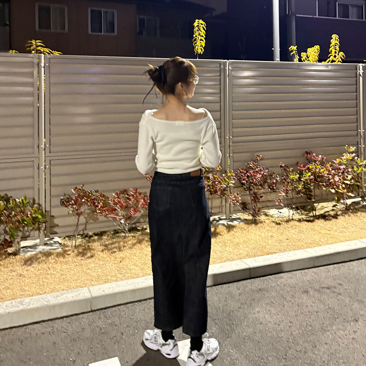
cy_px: 172
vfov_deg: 52.5
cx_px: 184
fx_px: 371
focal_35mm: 31
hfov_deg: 52.5
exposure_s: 1/40
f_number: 1.6
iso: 400
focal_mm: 5.96
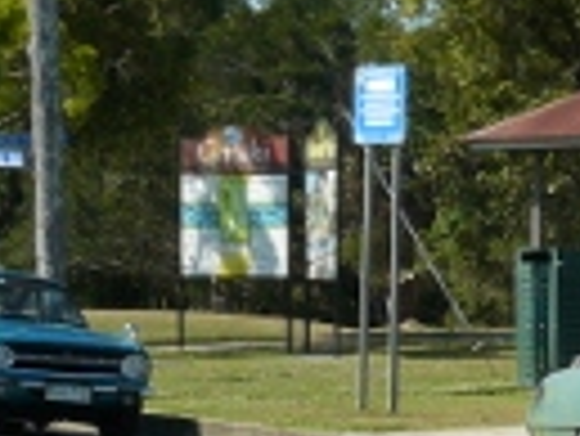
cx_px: 931
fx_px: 3404
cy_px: 351
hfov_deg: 9.4
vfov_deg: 7.3
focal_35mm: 203
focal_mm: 6.8
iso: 100
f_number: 5.6
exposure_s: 1/320
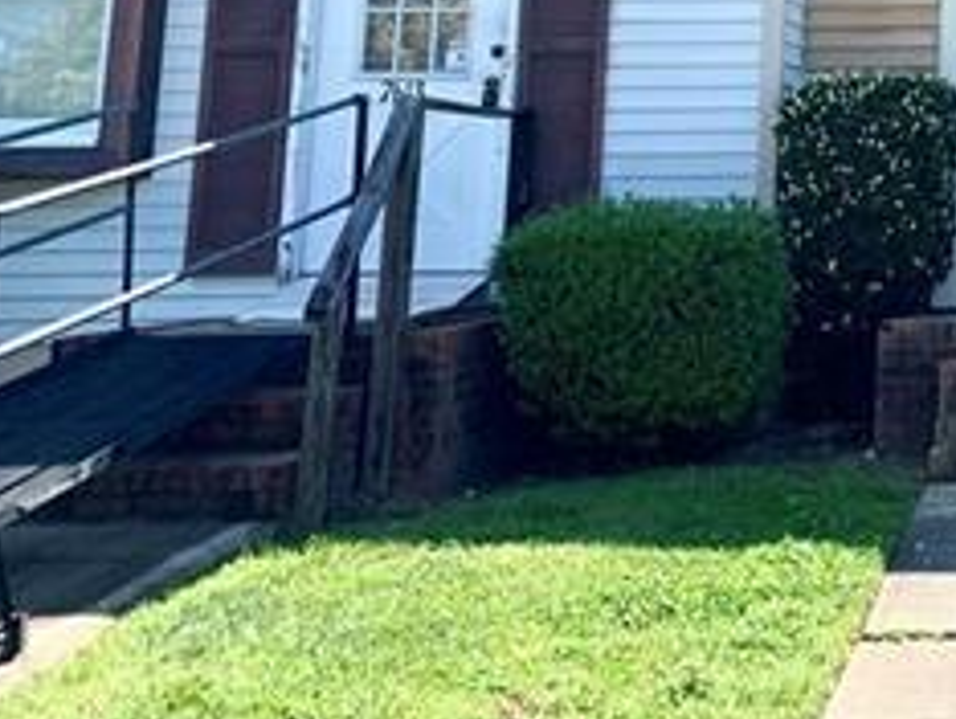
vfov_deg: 19.3
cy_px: -188
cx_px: 1242
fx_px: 1963
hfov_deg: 24.0
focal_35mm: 71
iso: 25
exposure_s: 1/972
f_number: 1.8
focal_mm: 4.25
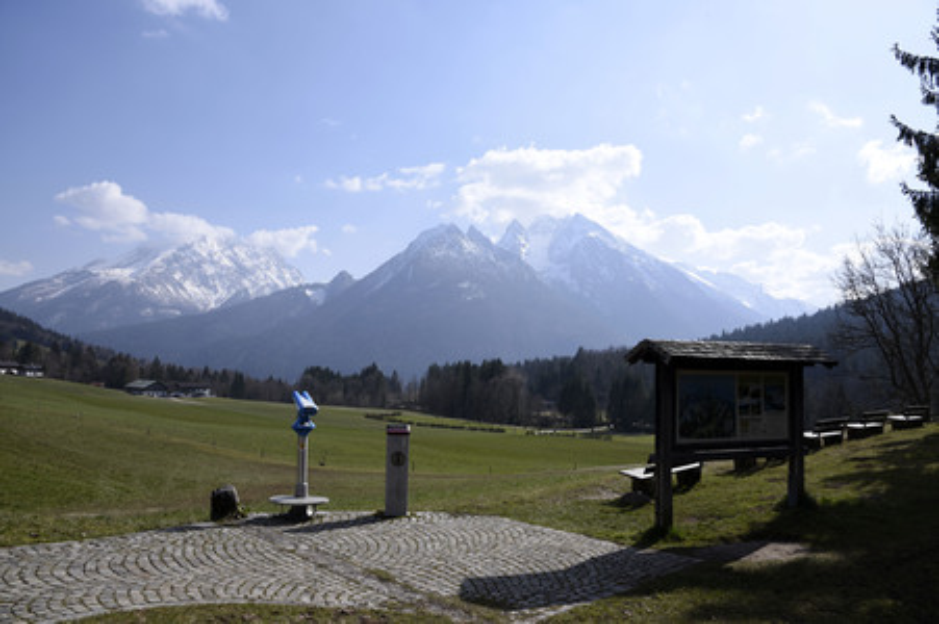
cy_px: 312
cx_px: 470
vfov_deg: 53.1
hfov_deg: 73.8
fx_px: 626
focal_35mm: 24
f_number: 11
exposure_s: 1/160
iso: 100
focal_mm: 24
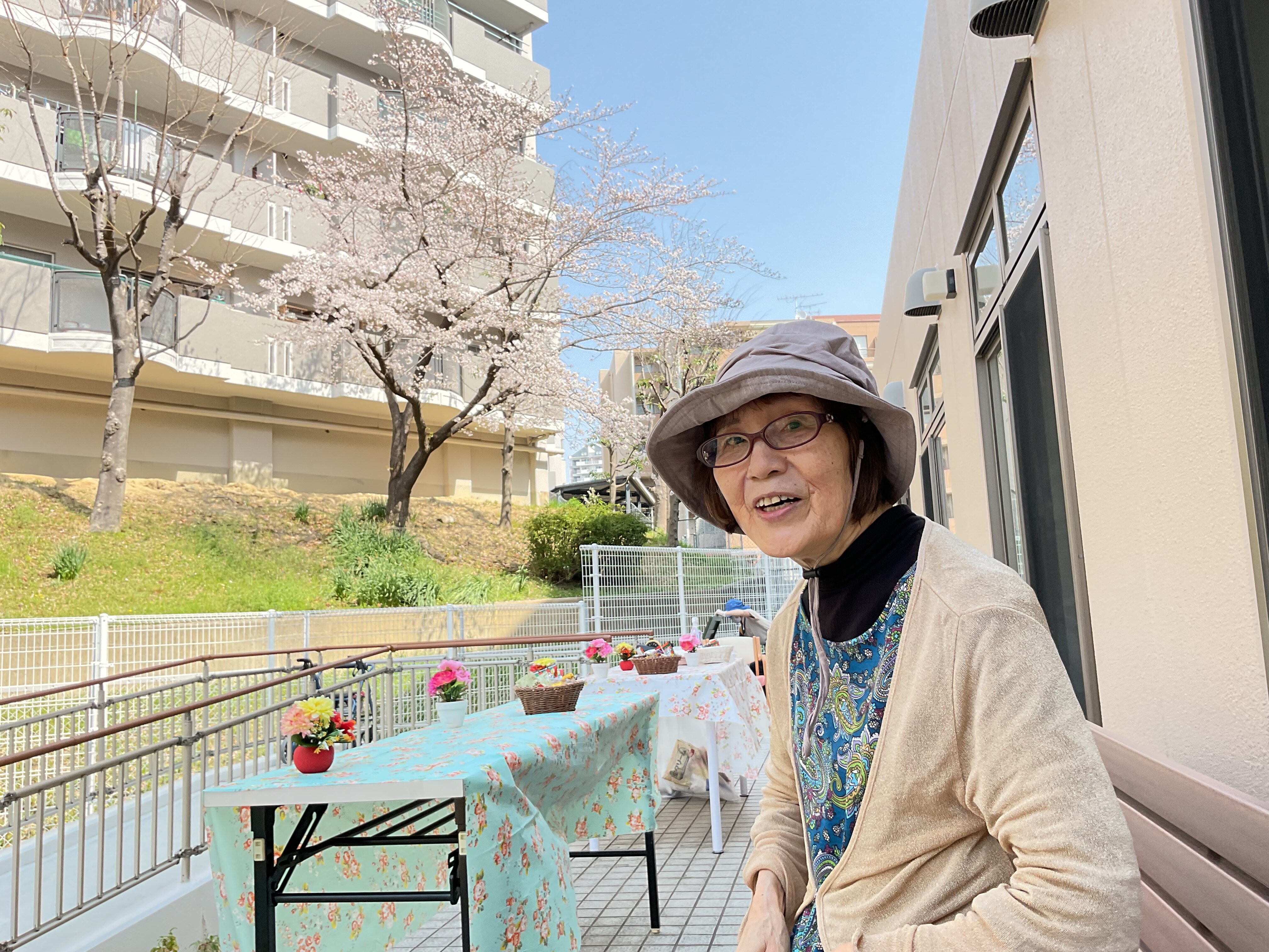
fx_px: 1063
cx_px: 634
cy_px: 476
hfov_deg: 61.7
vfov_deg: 48.2
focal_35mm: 29
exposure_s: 1/635
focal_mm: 3
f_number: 1.8
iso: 16
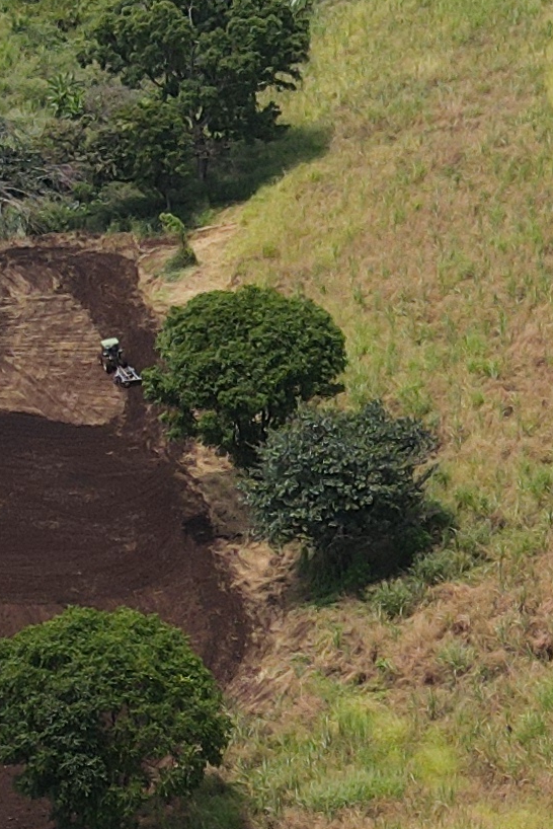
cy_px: 573
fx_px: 2808
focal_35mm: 122
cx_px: 676
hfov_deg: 11.0
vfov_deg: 16.7
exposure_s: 1/500
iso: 100
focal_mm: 4.5
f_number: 2.8
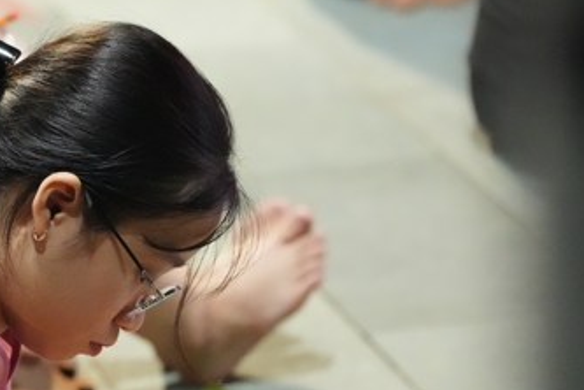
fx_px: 3390
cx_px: 154
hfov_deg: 9.8
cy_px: 331
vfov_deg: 6.6
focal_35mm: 209
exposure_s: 1/100
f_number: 4.5
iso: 20000
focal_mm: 107
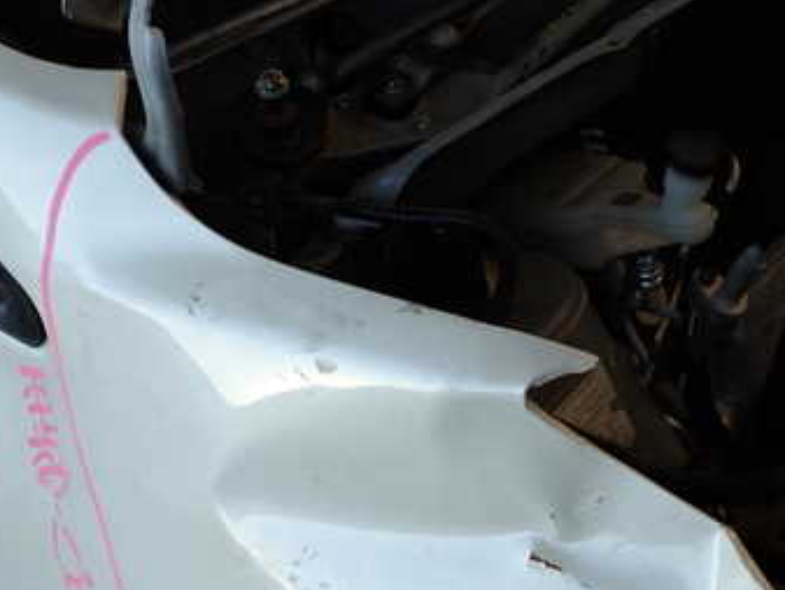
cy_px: 450
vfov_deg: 25.3
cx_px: 403
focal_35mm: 57
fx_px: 1293
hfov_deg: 33.8
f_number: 2.4
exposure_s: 1/500
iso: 100
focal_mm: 5.79
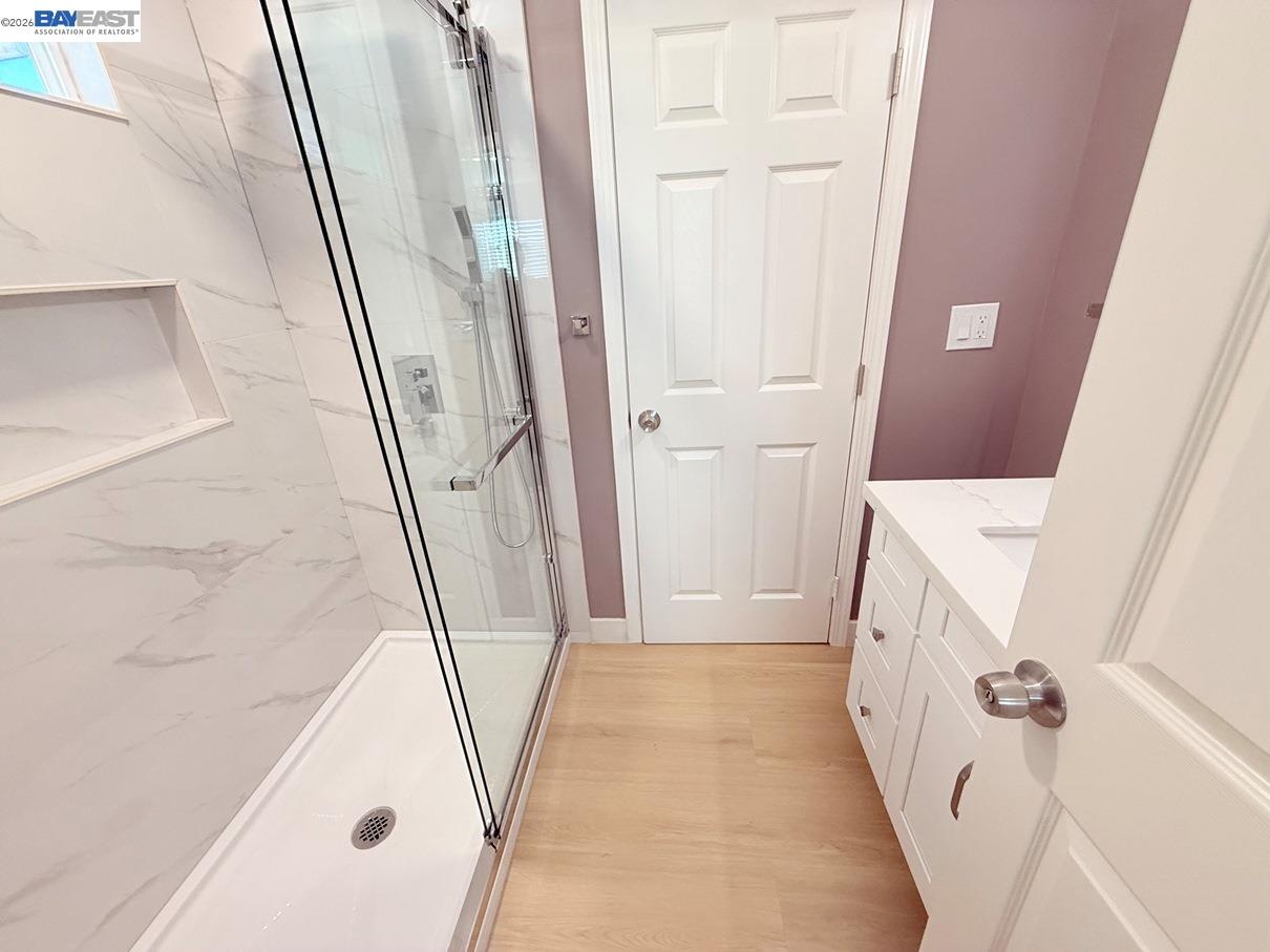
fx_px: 514
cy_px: 476
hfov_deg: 102.1
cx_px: 635
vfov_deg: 85.7
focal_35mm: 14
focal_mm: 2.22
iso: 250
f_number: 2.2
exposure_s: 1/120
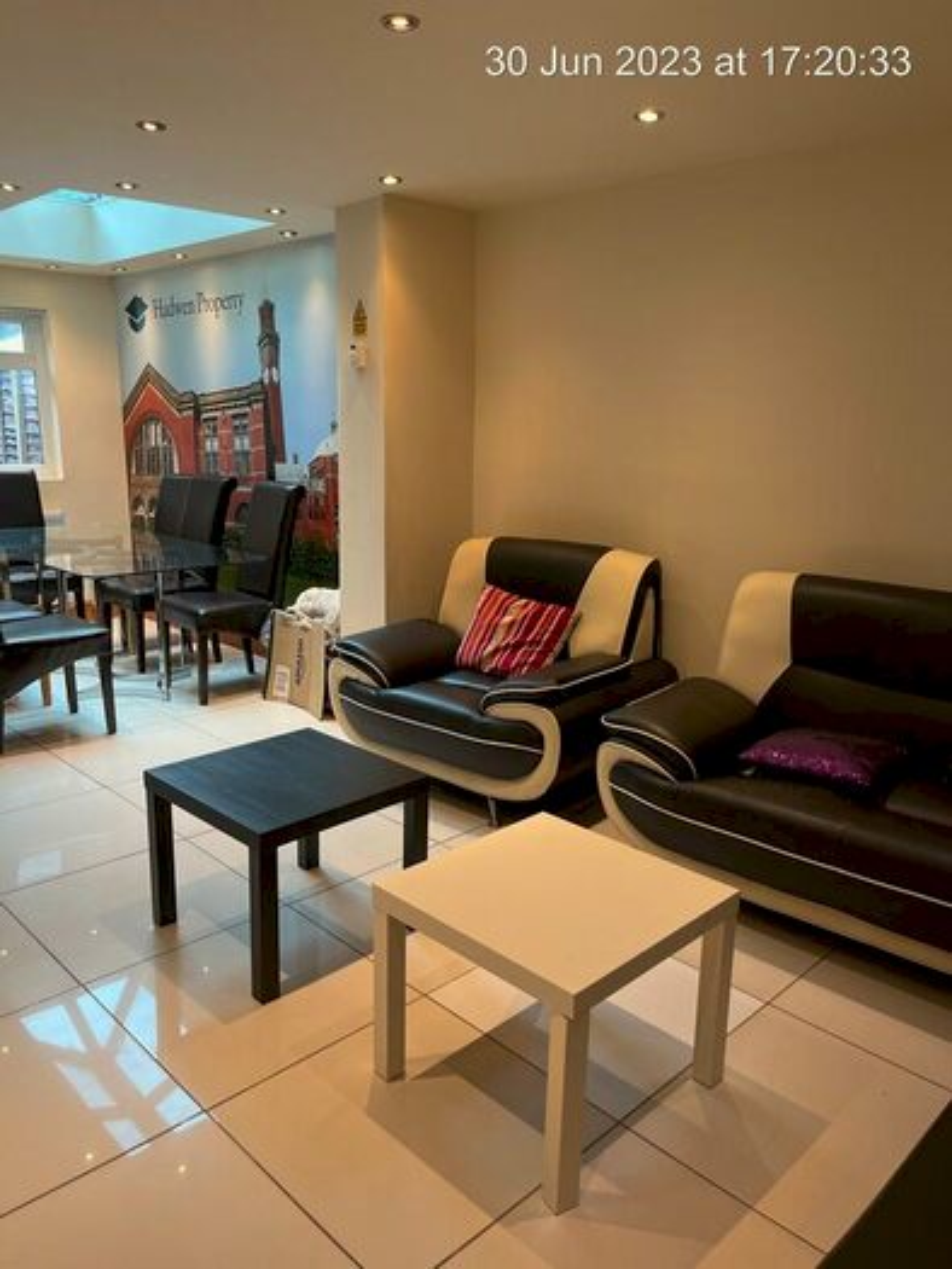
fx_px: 953
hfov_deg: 53.1
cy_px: 634
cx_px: 476
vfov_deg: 67.3
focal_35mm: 26
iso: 125
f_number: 1.6
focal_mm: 5.1
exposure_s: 1/119
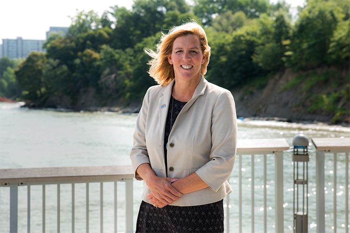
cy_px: 116
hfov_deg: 32.4
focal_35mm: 62
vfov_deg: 21.9
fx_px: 603
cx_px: 175
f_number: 5.6
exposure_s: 1/250
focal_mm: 62
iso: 125
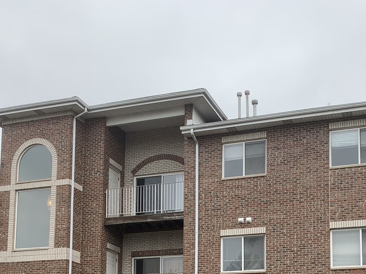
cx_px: 187
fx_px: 592
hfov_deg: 34.4
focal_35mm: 56
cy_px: 290
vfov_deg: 24.6
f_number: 1.8
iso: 25
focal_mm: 4.25
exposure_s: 1/245
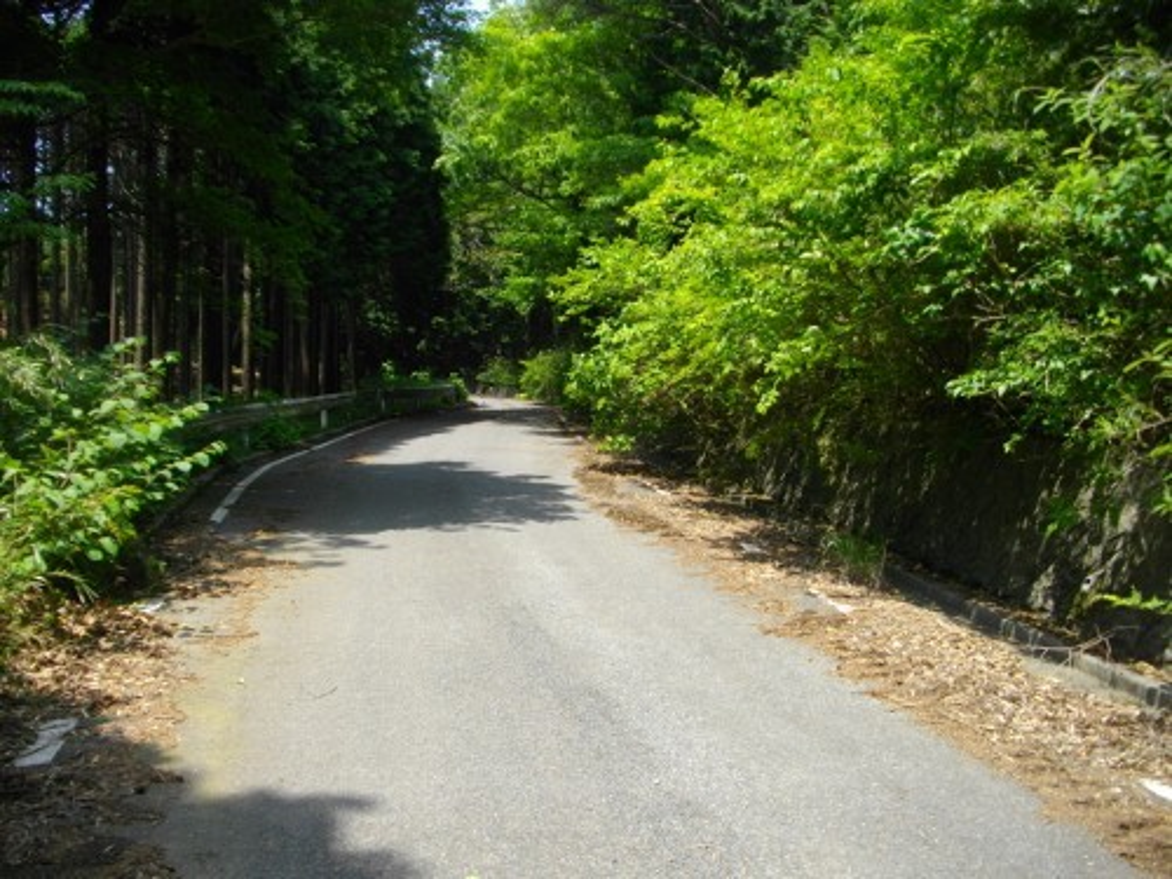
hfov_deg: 56.8
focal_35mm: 32
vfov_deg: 44.2
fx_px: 1083
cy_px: 440
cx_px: 586
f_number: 2.9
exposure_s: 1/500
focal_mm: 5.7
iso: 100
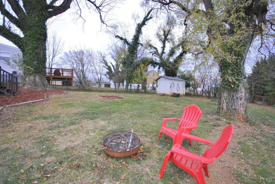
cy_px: 92
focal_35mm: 15
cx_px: 138
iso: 200
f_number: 5
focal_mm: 10
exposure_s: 1/100
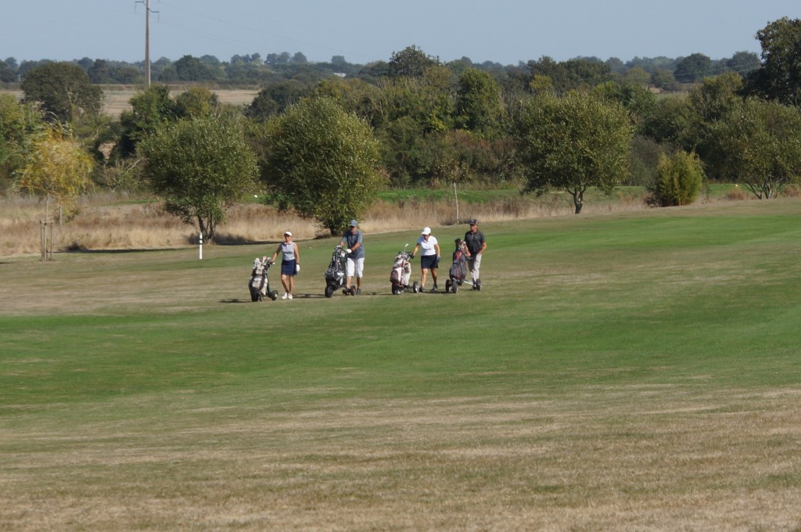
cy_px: 266
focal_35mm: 150
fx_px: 3333
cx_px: 400
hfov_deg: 13.7
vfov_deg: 9.1
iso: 100
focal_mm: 50
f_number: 10
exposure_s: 1/250
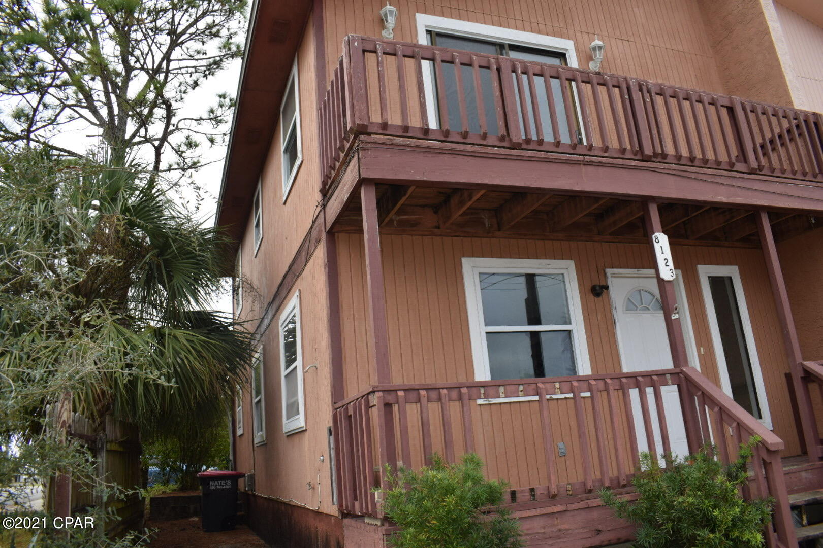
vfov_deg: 47.9
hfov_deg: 67.4
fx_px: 617
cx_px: 412
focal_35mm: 27
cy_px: 274
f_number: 7.1
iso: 100
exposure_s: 1/200
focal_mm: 18
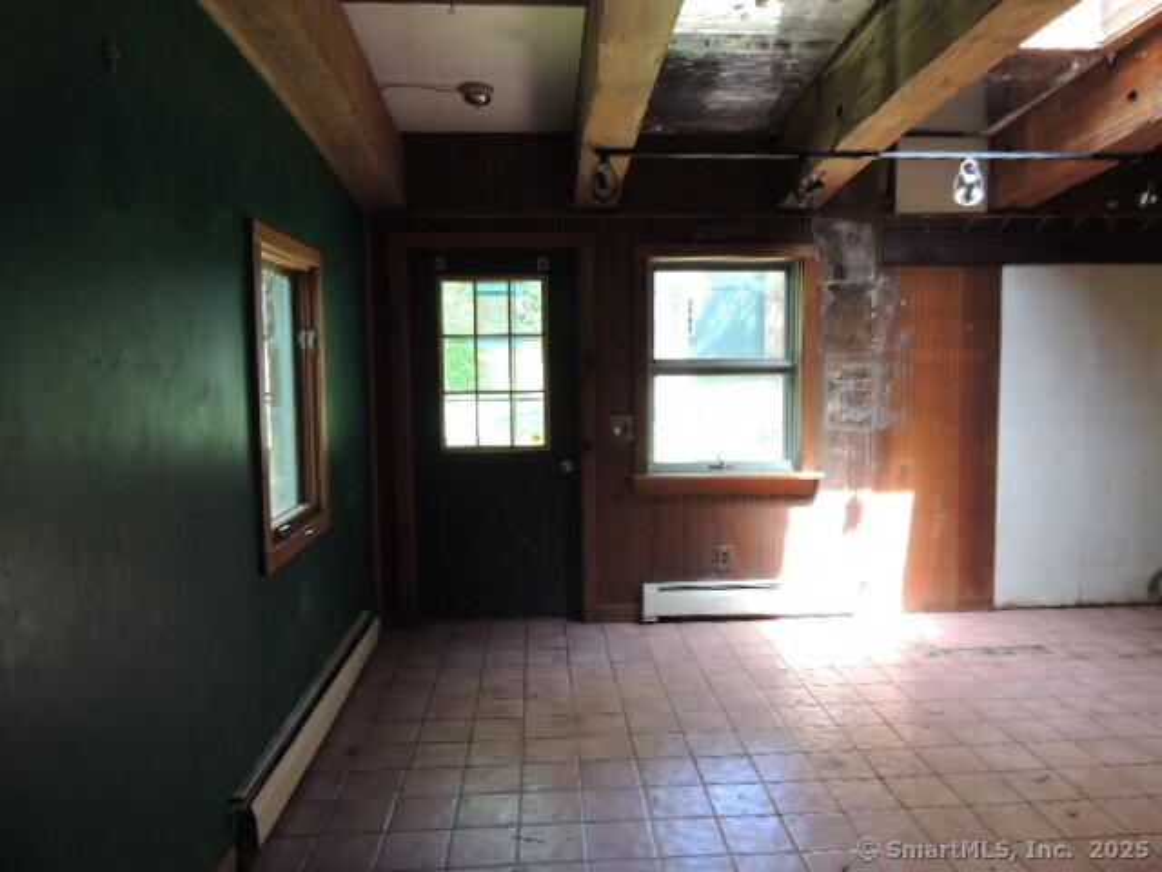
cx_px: 581
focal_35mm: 24
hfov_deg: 71.6
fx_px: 806
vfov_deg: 56.8
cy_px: 436
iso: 180
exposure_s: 1/30
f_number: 3
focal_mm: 4.3
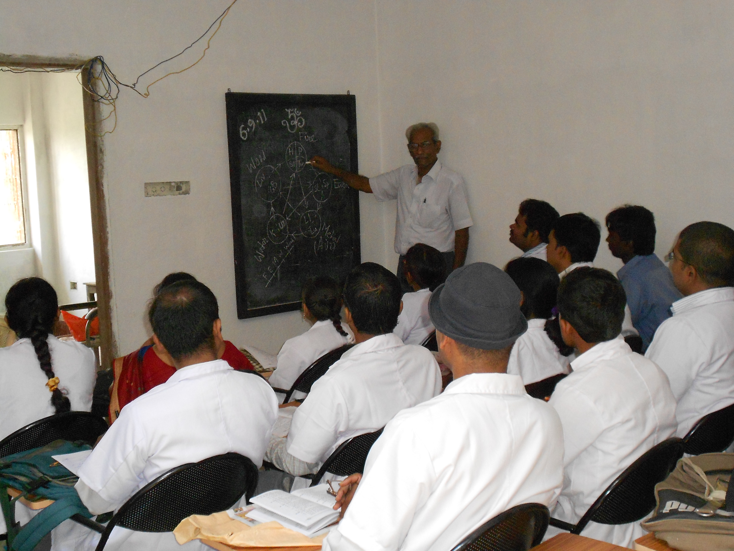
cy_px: 276
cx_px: 367
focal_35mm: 49
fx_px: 1039
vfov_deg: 29.7
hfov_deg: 38.9
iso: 400
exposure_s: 1/60
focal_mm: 8.8
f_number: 4.5
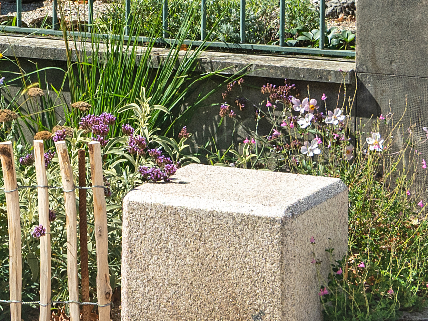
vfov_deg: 8.1
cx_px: -174
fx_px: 2276
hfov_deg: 10.4
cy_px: 134
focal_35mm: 184
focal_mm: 42
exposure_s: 1/160
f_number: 11
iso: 160
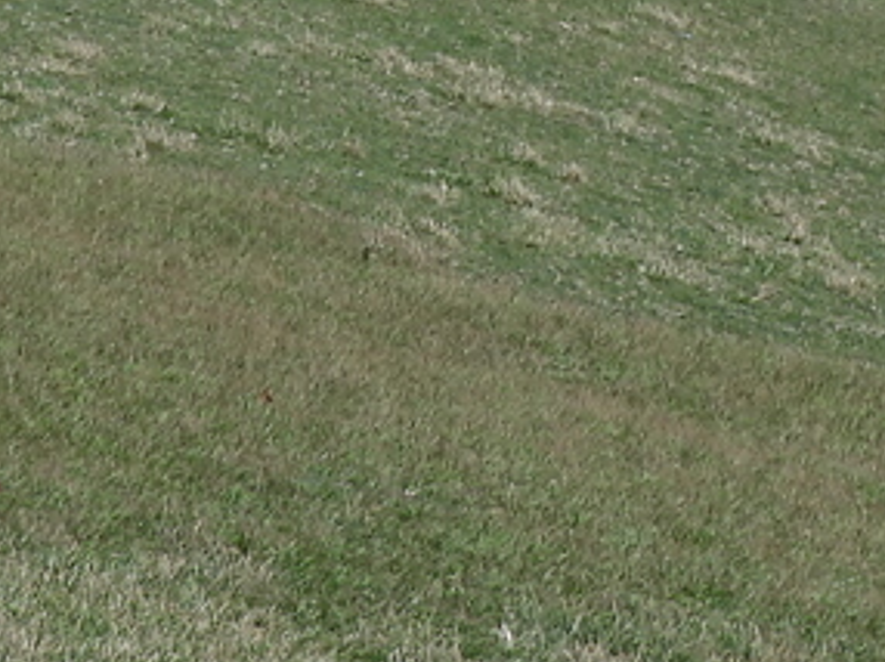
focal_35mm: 336
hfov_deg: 5.9
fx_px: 8583
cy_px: -696
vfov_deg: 4.4
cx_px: 1064
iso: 100
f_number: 3.5
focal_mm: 13.4
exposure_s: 1/1600
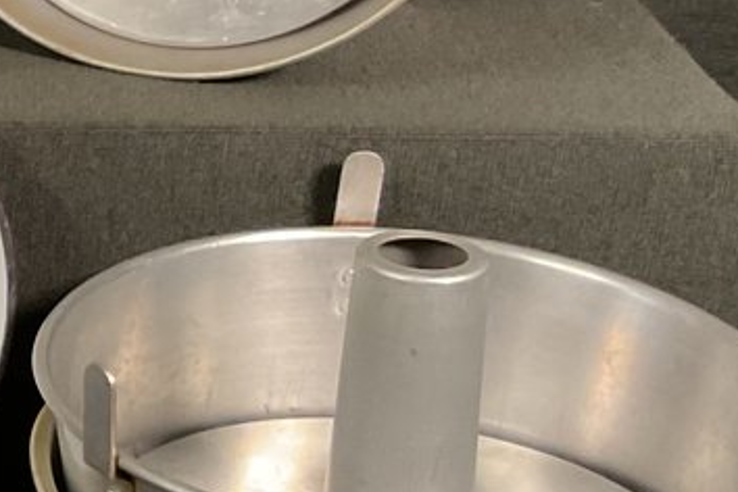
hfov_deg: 14.5
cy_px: 214
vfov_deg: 10.6
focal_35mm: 129
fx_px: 2644
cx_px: -472
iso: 250
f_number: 1.8
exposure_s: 1/40
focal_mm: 3
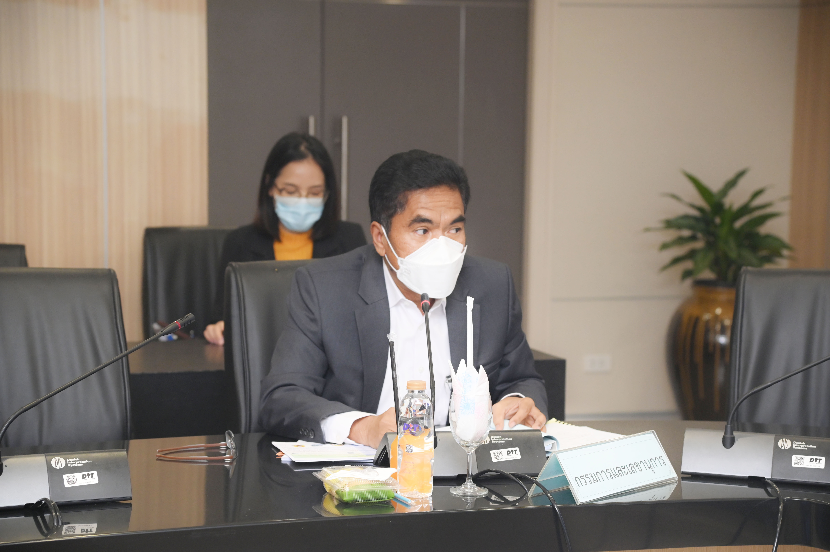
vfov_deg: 14.4
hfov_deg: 21.5
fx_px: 2189
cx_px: 415
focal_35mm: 95
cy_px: 276
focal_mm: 95
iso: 2000
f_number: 5.6
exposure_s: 1/250
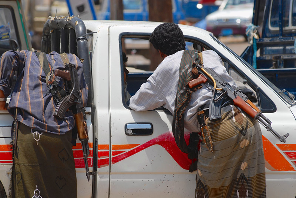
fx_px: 1913
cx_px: 148
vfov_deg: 5.9
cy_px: 99
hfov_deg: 8.8
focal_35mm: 232
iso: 100
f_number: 5
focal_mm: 155
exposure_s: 1/640
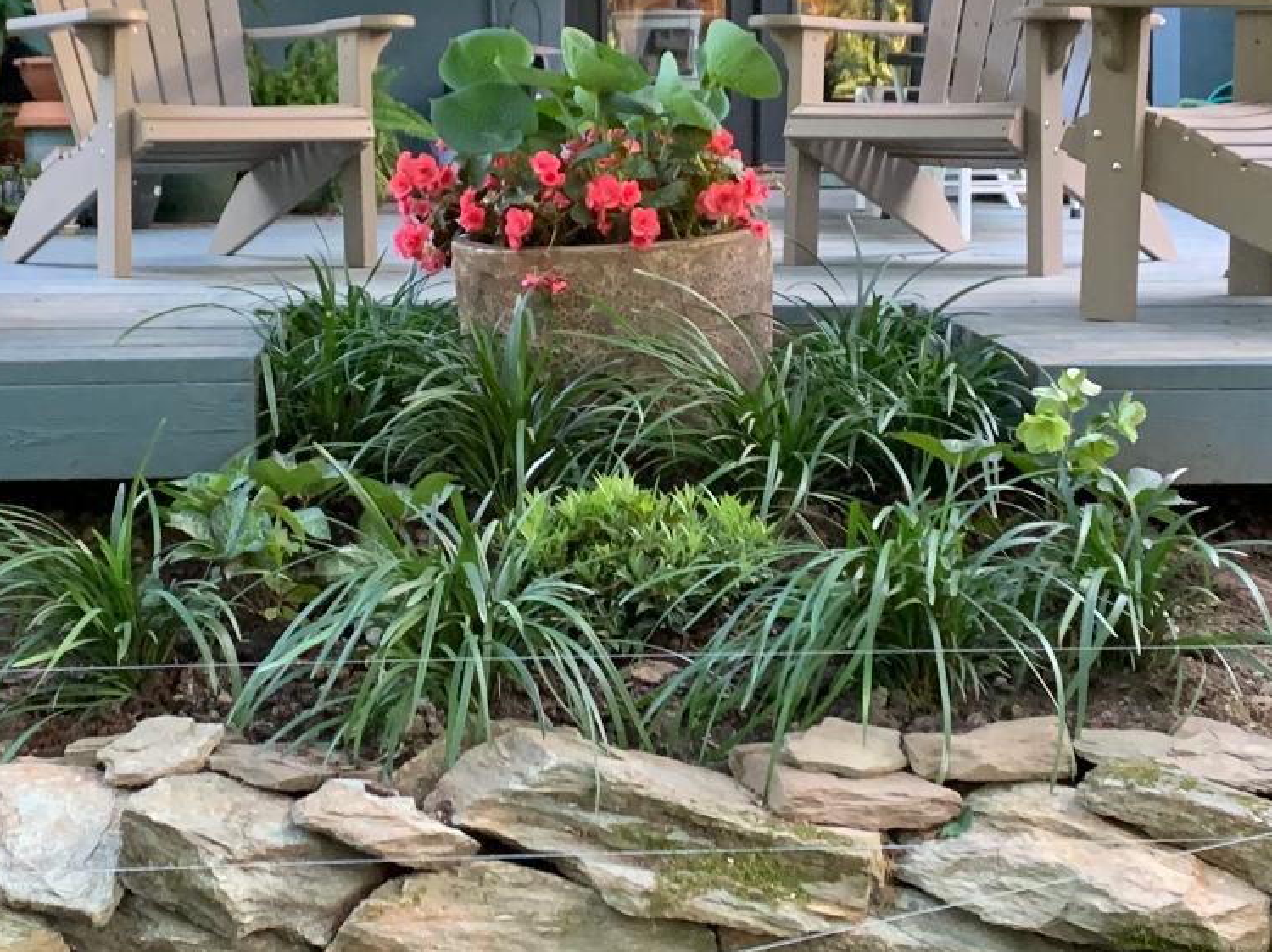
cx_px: 526
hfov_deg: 27.4
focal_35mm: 71
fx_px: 2608
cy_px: 307
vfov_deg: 20.6
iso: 250
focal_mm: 4.25
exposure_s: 1/60
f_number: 1.8
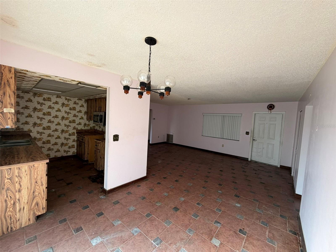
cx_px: 168
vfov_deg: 85.7
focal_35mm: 14
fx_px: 136
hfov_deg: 102.1
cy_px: 126
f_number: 2.2
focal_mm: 2.22
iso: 50
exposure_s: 1/121
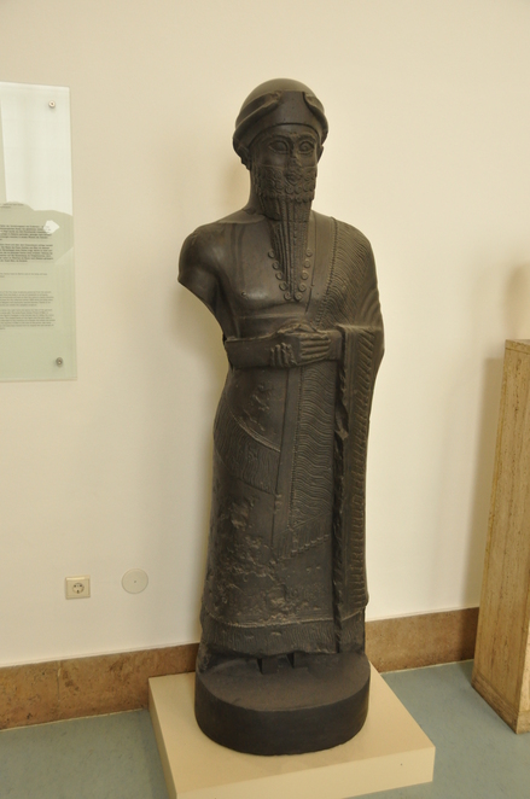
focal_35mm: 33
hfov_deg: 39.8
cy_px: 400
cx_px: 265
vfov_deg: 57.3
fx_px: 731
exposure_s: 1/100
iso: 1000
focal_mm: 22
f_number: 5
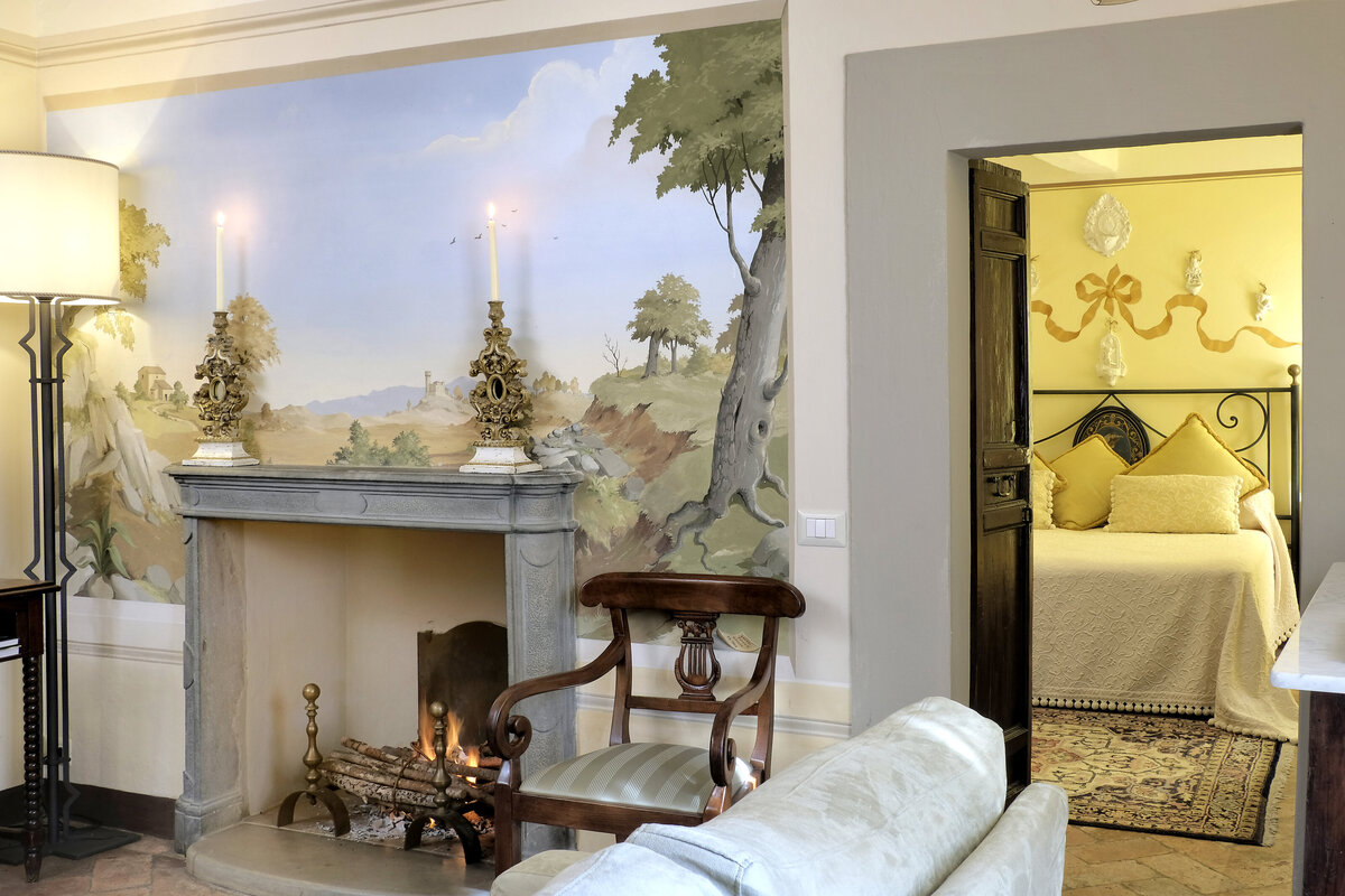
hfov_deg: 48.5
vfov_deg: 33.4
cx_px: 672
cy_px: 448
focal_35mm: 40
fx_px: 1494
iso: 200
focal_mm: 26.6
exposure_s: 1
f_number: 14
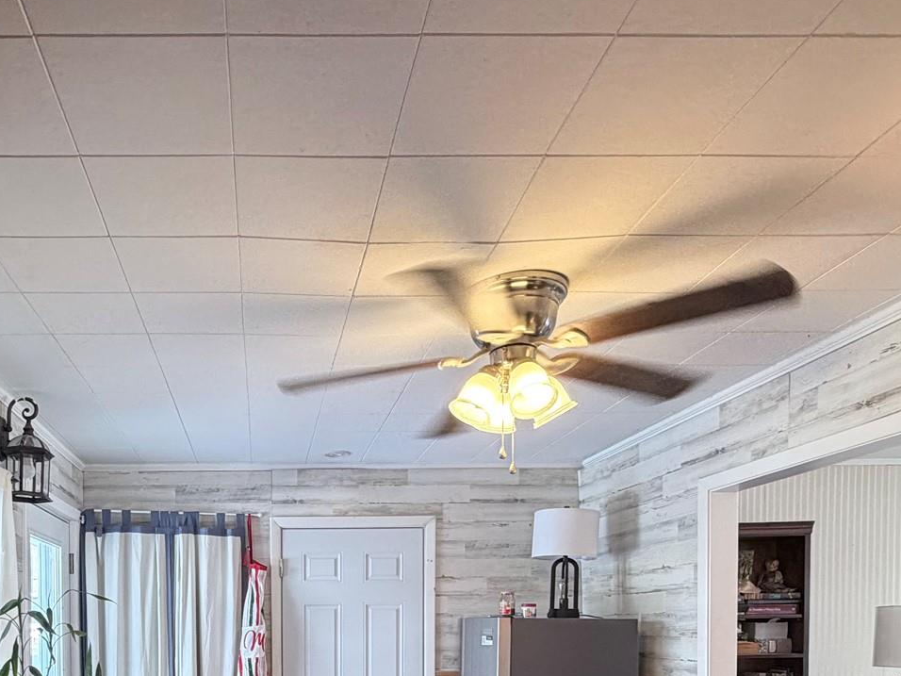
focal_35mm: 30
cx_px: 260
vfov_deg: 41.7
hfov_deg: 57.8
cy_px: 650
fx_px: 781
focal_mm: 2.22
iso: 200
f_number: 2.2
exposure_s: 1/60
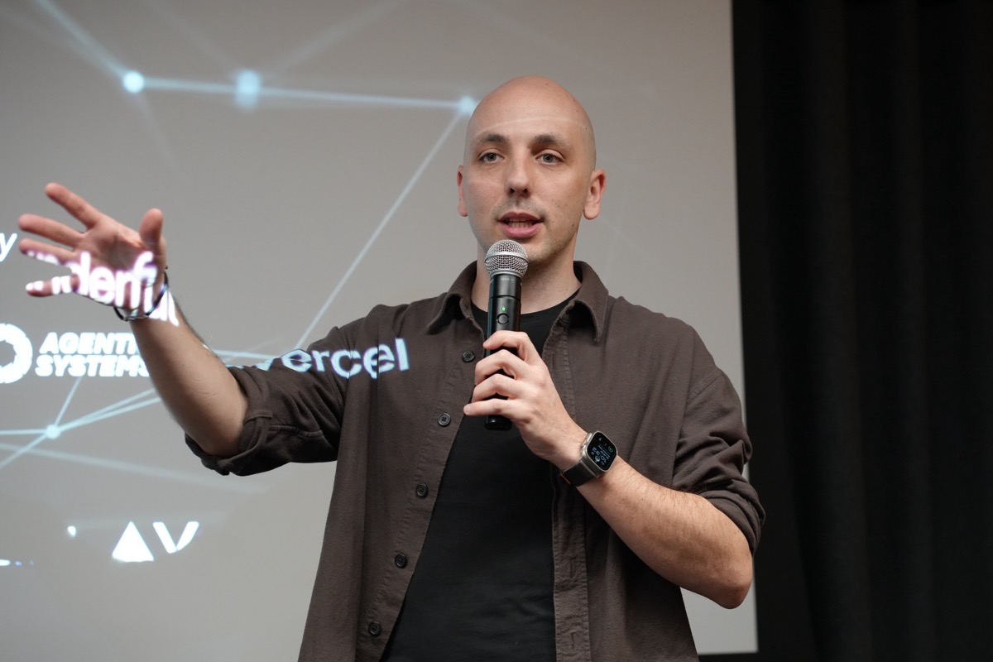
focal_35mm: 85
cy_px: 331
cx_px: 496
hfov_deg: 23.9
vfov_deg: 16.1
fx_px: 2344
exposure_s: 1/160
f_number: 4
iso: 5000
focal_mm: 85
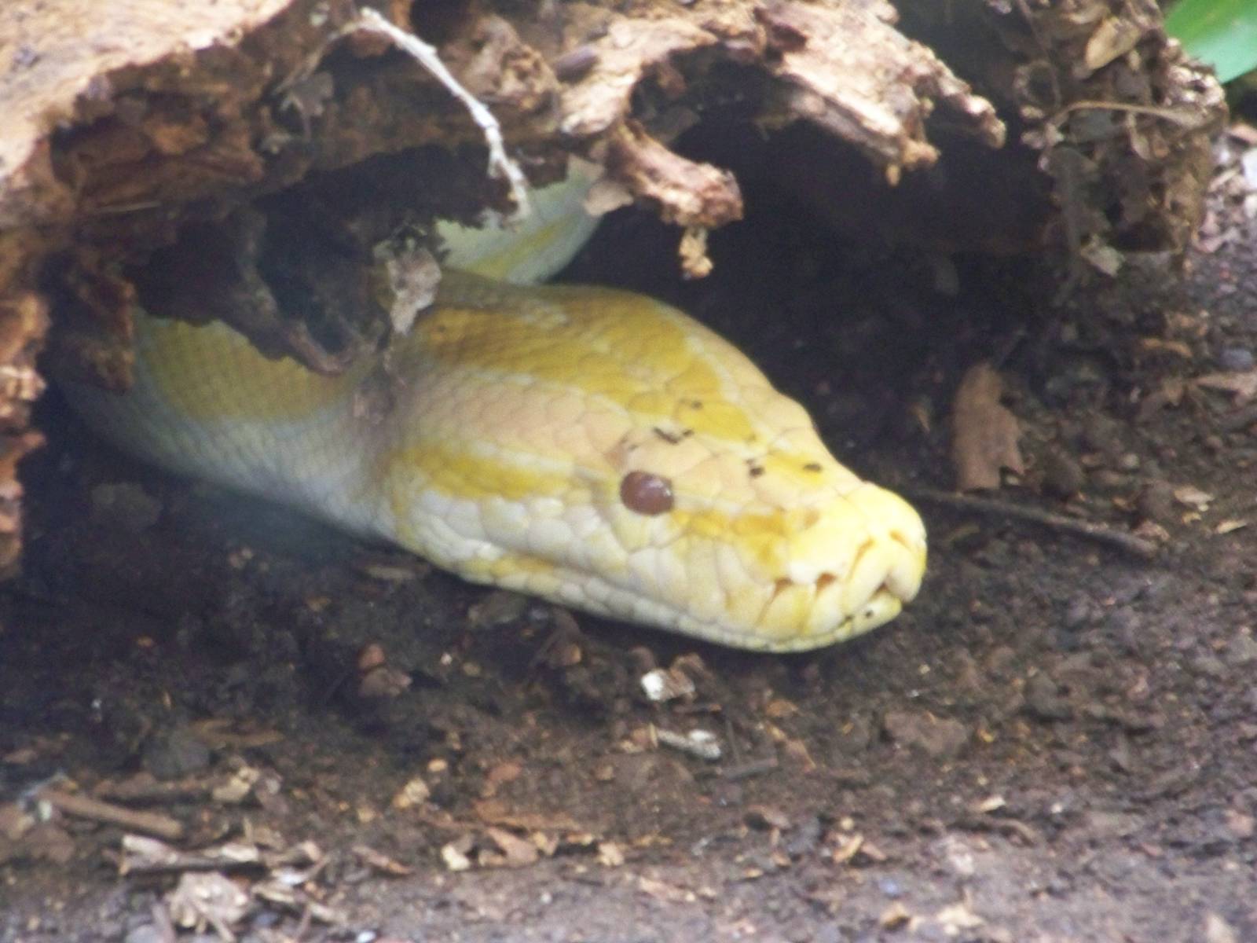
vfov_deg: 3.4
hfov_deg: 4.6
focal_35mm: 432
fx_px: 15687
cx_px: 628
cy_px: 472
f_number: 4.8
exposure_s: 1/4
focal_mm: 70.2
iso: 400
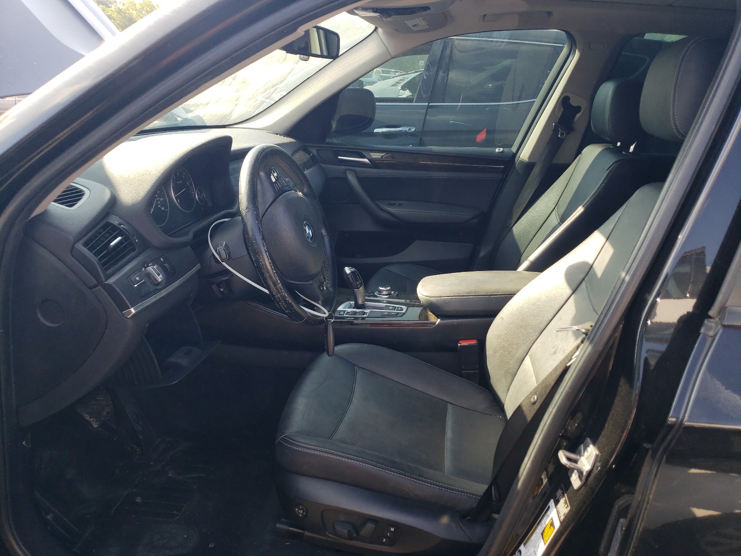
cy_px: 278
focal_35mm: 26
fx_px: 557
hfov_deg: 67.3
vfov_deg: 53.1
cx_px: 370
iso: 50
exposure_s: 1/400
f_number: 1.5
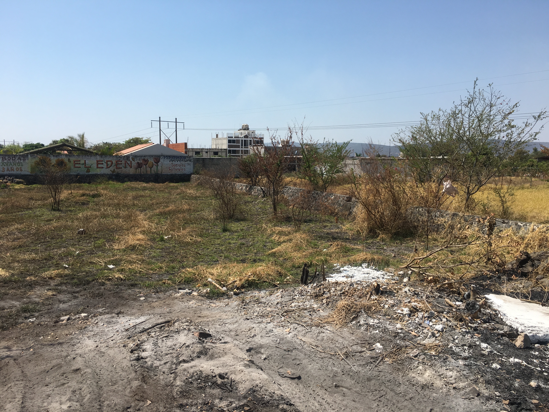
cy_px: 206
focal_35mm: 29
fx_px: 460
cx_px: 274
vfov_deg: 48.2
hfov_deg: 61.7
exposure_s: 1/1972
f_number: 2.2
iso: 25
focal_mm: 4.15
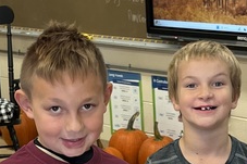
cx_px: 129
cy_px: 252
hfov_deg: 16.8
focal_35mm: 122
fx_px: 836
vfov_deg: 10.8
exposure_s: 1/120
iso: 100
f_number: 1.5
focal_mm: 5.7
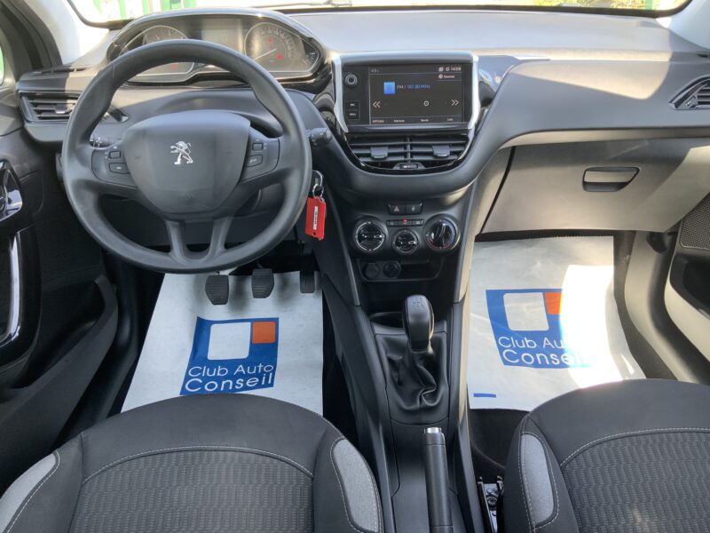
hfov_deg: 61.7
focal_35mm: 29
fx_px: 595
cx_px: 355
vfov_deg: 48.2
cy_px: 266
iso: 50
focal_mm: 3
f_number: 1.8
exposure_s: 1/122
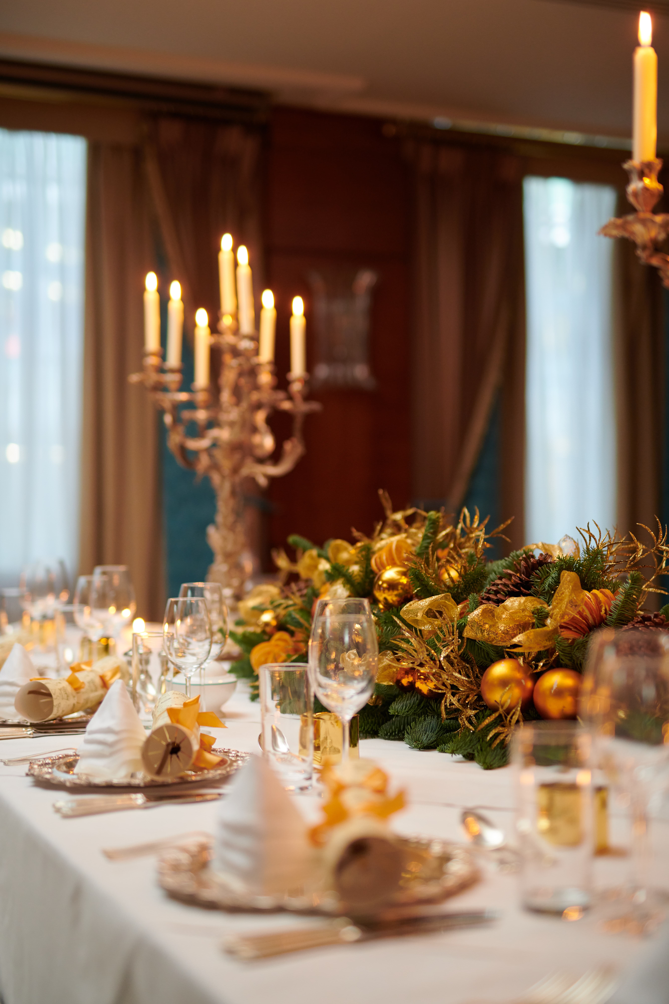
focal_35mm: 50
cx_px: 334
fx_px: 1394
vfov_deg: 39.6
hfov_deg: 27.0
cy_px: 502
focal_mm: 50
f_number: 1.8
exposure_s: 1/80
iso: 500
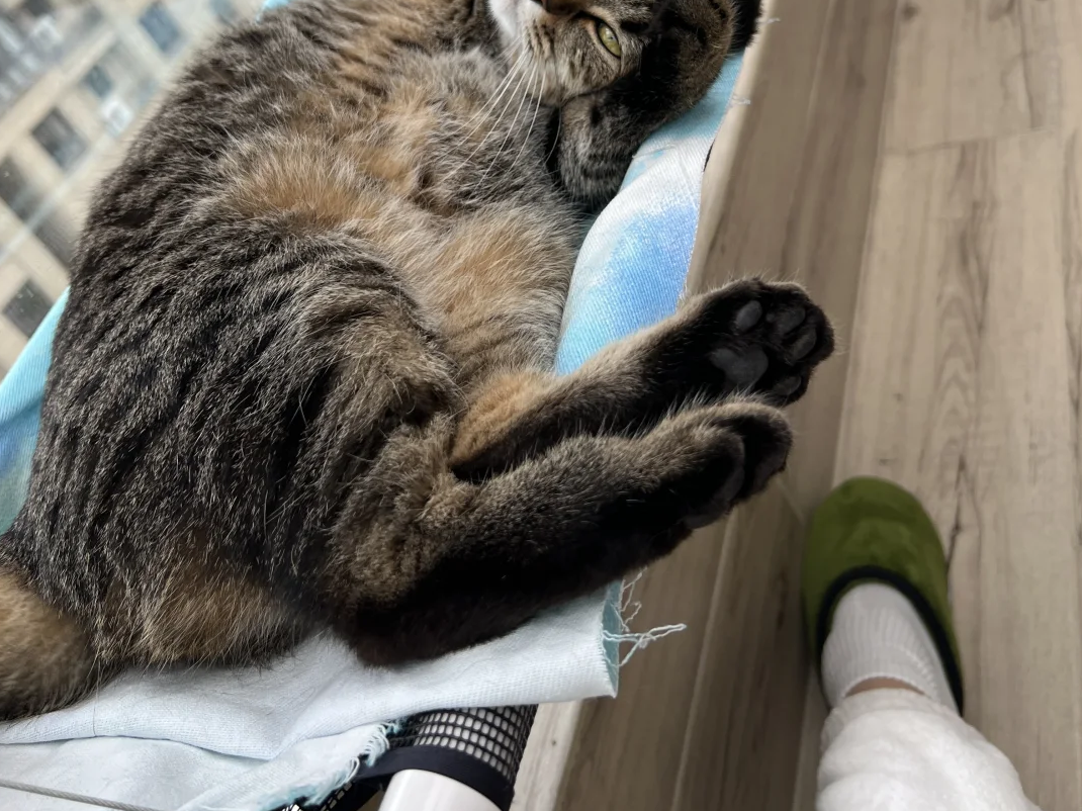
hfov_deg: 52.6
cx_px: 541
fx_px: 1094
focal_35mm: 35
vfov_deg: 39.0
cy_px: 150
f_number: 1.5
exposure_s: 1/121
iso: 50
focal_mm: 5.7
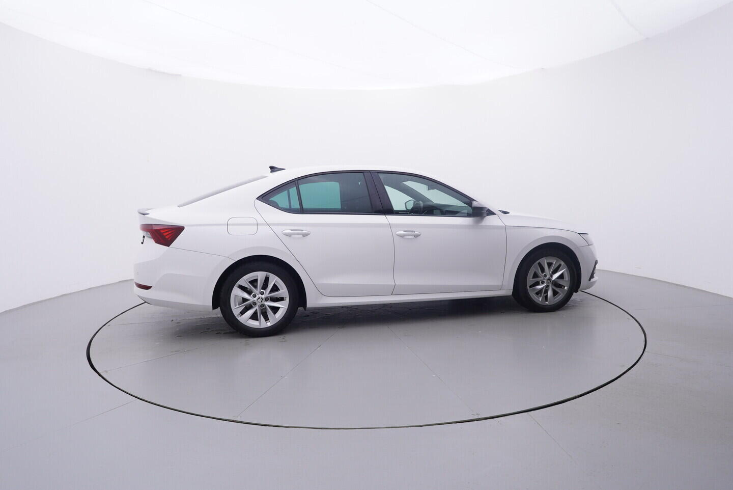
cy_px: 245
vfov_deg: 56.2
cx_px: 366
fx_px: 458
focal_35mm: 22
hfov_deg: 77.3
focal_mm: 15
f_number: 5
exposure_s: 1/80
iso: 200
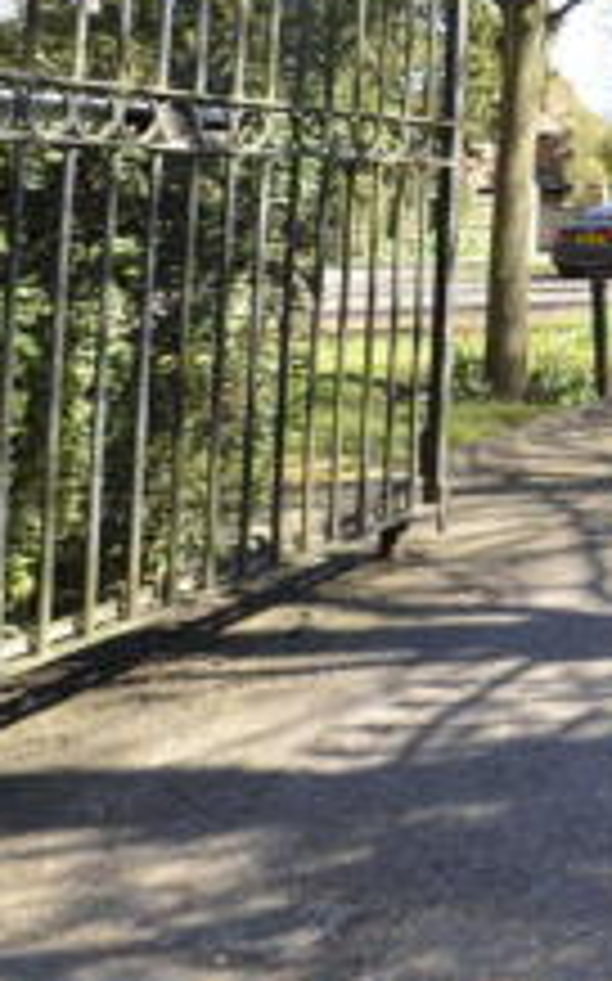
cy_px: 45
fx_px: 1229
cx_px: 1071
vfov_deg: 39.4
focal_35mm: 46
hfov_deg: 20.6
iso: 200
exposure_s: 1/125
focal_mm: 10
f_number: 5.6
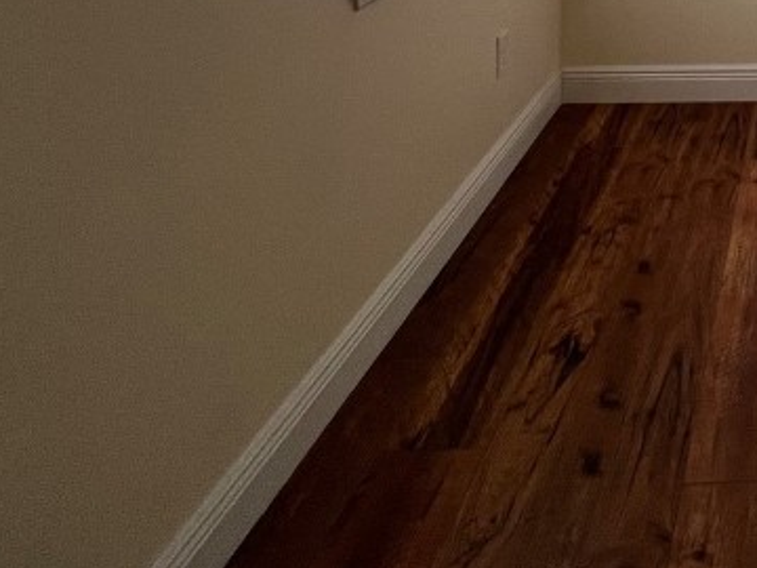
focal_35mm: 37
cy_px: -198
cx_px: 898
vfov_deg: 29.7
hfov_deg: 38.1
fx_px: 809
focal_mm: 1.57
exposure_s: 1/60
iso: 125
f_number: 1.8
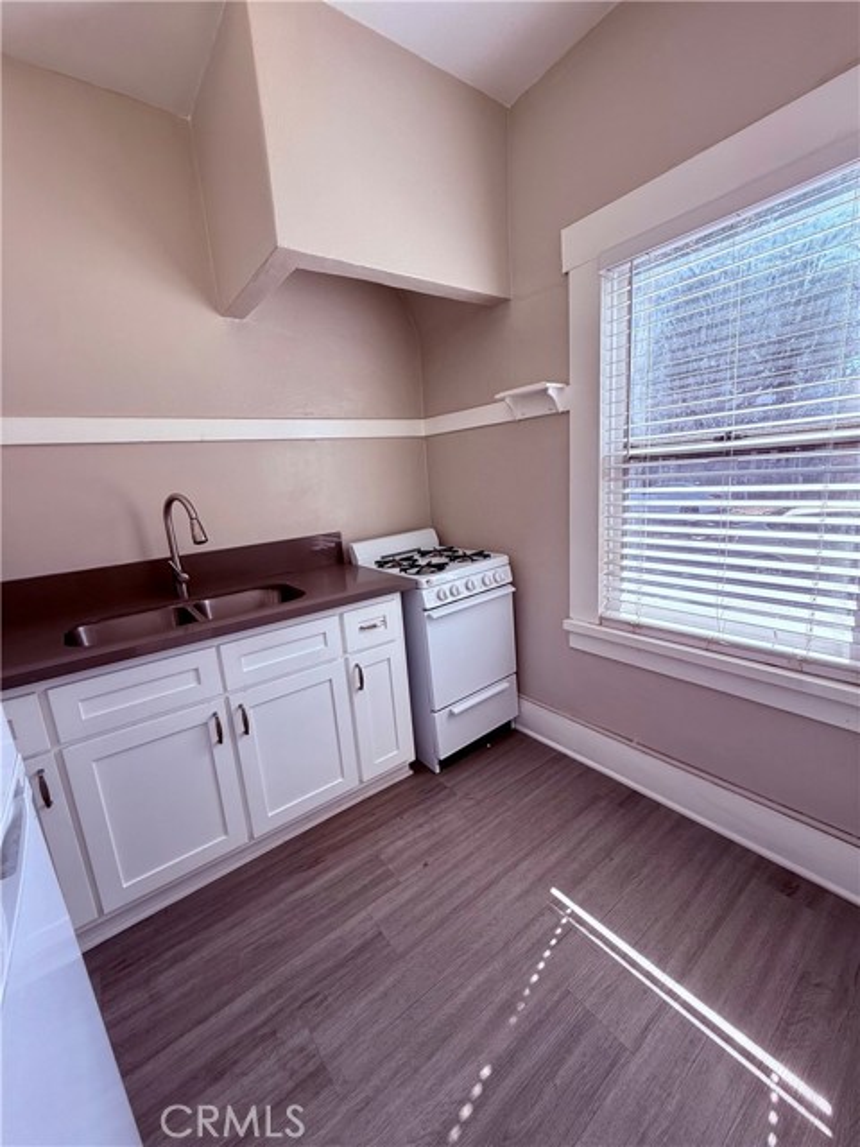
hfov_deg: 85.7
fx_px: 464
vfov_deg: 102.1
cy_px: 574
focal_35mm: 14
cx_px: 430
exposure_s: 1/205
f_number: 2.2
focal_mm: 2.22
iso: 64
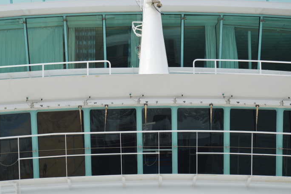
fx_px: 1483
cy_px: 96
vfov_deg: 7.5
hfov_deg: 11.2
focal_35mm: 184
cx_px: 143
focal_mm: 105
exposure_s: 1/320
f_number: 9
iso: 100
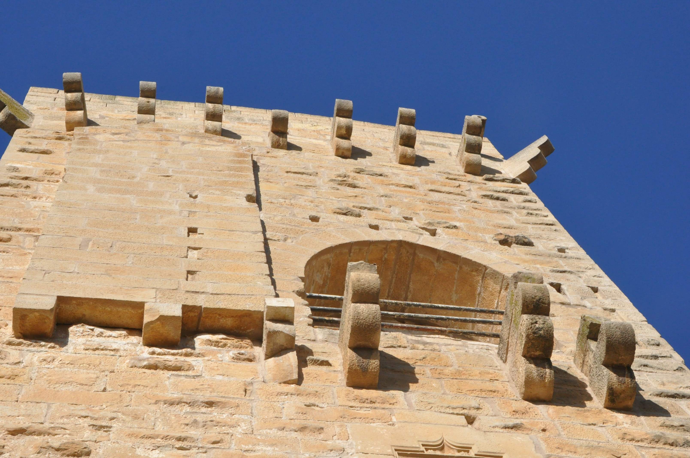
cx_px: 345
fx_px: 1263
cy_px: 229
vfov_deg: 20.6
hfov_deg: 30.5
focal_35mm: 66
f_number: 14
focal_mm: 44
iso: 1000
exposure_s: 1/800
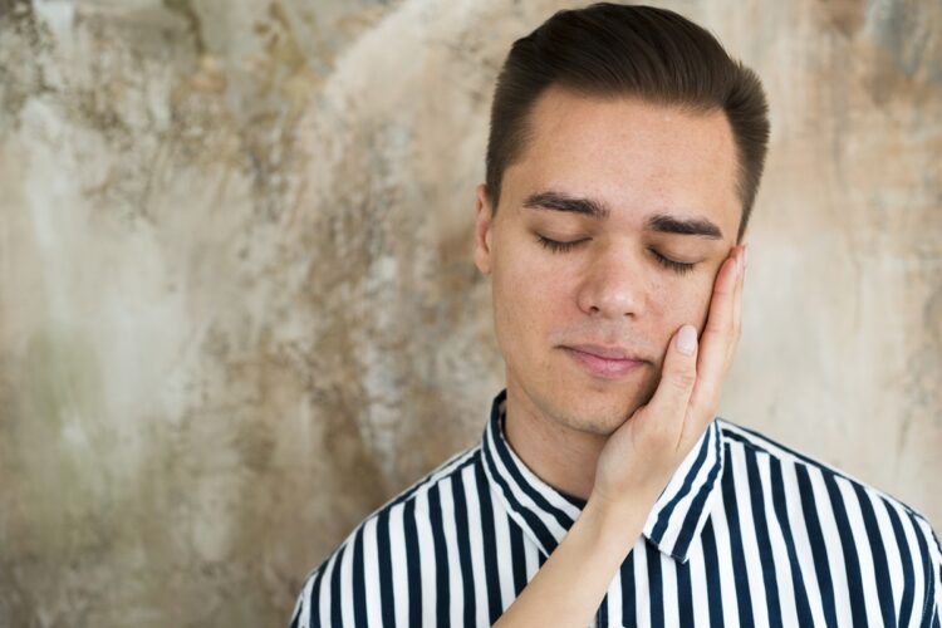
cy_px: 314
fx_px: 1308
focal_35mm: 50
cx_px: 471
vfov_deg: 27.0
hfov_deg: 39.6
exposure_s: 1/160
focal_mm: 50
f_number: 3.5
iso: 320
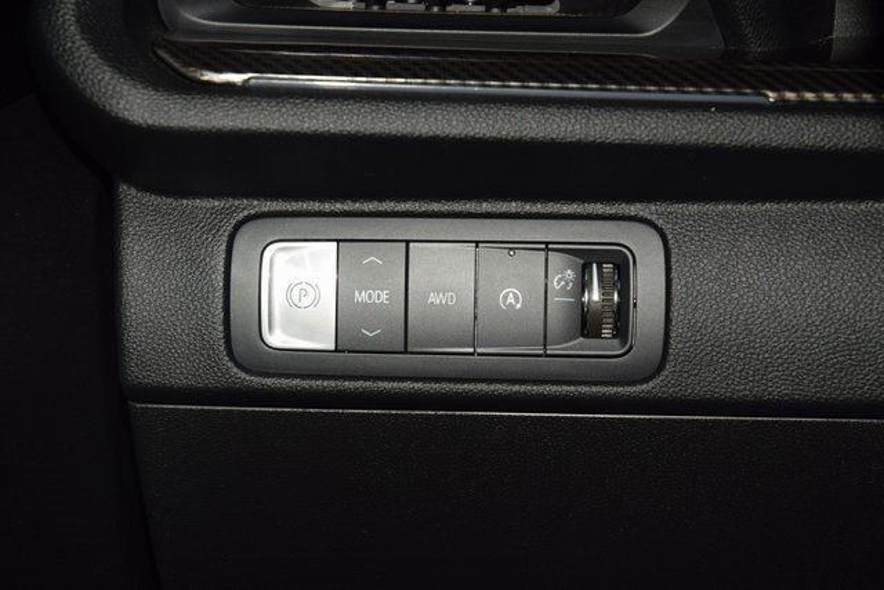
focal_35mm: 105
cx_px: 442
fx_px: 2579
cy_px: 295
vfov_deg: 13.0
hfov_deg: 19.5
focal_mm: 70
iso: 100
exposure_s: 1/125
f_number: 8
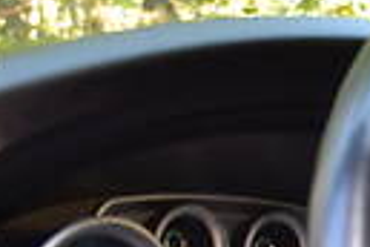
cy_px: 607
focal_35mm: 252
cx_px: 536
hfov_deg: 8.0
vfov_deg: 5.3
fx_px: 2591
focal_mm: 27
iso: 400
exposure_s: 1/30
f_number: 7.1
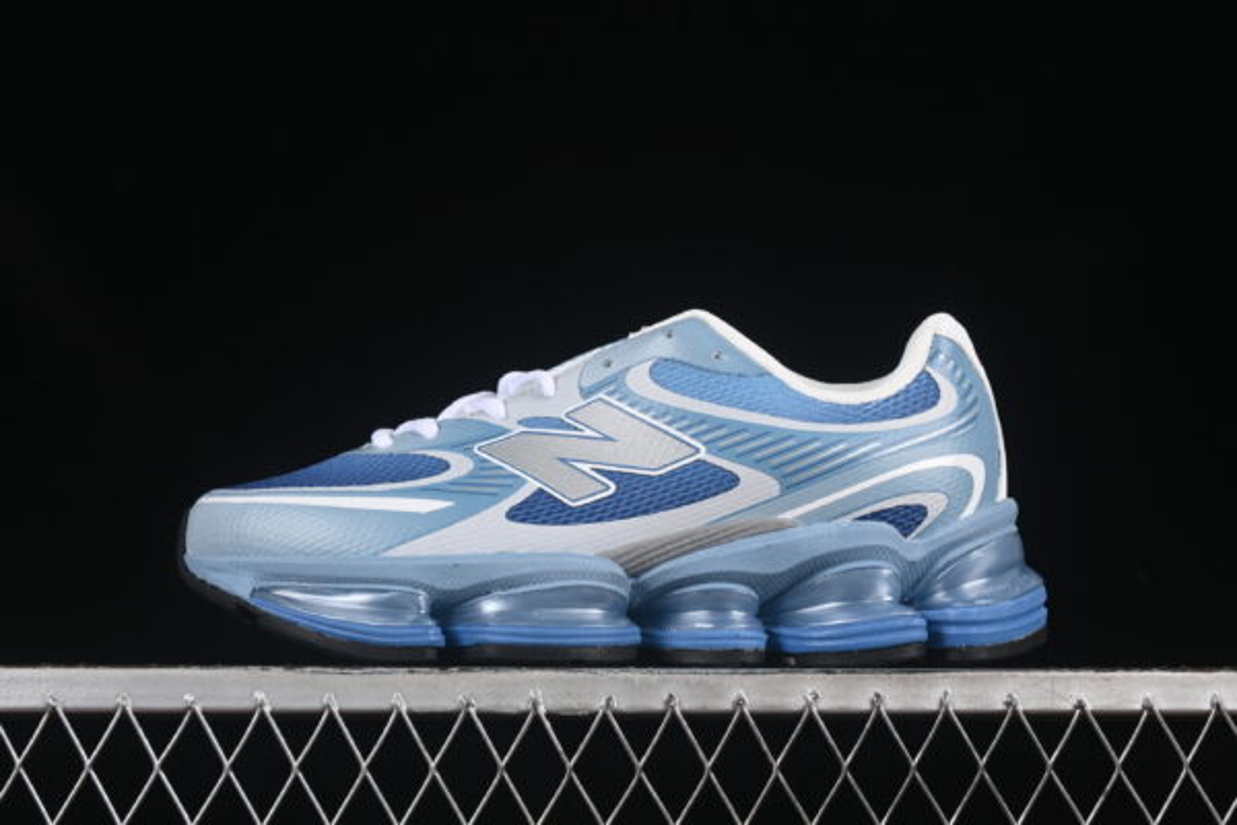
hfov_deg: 27.0
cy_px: 412
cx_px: 618
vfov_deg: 18.2
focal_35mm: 75
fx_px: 2577
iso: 160
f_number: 8
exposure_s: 1/80
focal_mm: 50
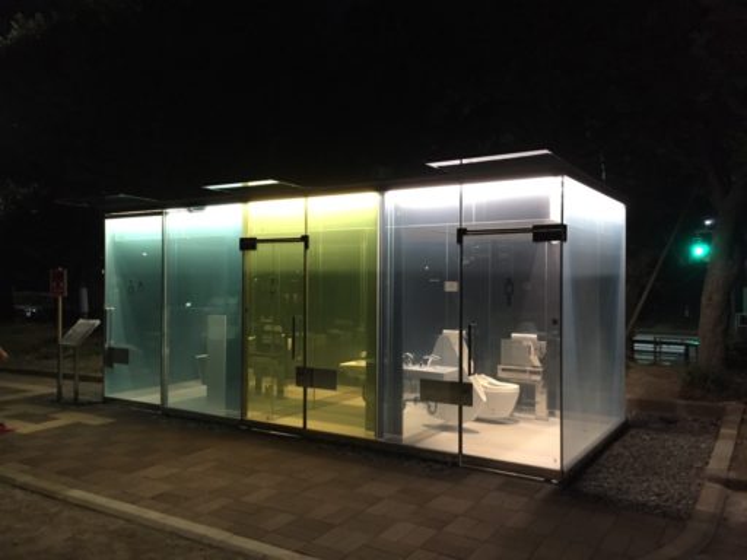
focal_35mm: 29
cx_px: 374
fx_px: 626
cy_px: 280
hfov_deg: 61.7
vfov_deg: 48.2
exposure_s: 1/20
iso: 250
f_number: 2.2
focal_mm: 4.15
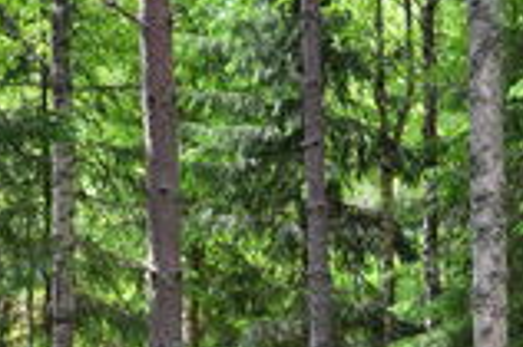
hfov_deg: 20.2
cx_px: 290
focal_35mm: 101
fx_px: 1466
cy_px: 416
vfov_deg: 13.2
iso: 100
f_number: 4.5
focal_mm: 40
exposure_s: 1/80
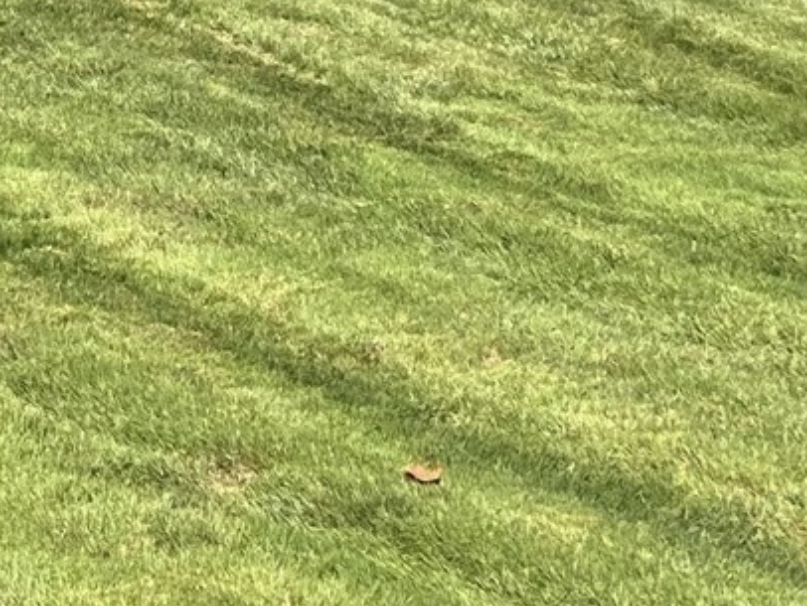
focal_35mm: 121
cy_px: -723
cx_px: 131
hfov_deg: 16.1
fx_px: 2823
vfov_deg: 10.8
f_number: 1.78
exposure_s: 1/2299
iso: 80
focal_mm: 6.86
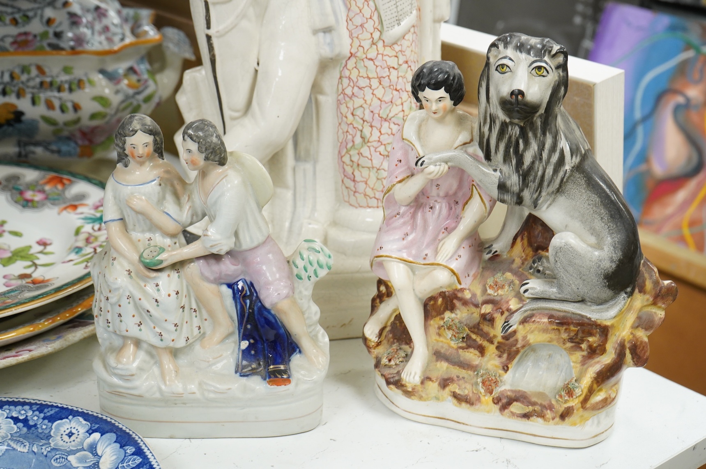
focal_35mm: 61
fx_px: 1195
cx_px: 353
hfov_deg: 32.9
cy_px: 234
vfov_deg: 22.2
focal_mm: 61
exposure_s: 1/80
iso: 2500
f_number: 8
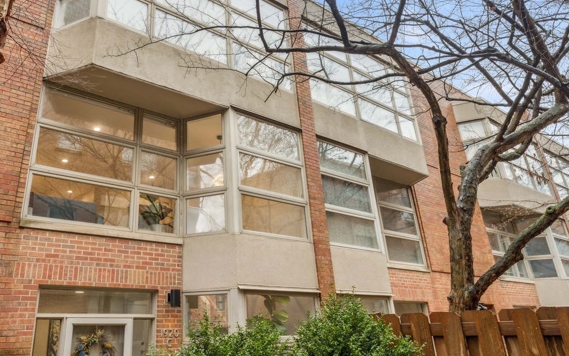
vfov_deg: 45.9
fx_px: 419
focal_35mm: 27
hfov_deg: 67.0
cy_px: 155
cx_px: 202
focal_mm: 17
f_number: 6.3
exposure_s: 1/160
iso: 320
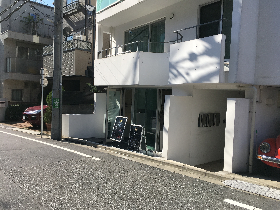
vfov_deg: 48.2
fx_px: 235
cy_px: 105
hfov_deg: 61.7
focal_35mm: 29
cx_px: 140
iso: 25
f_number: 2.2
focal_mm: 4.15
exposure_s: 1/1282
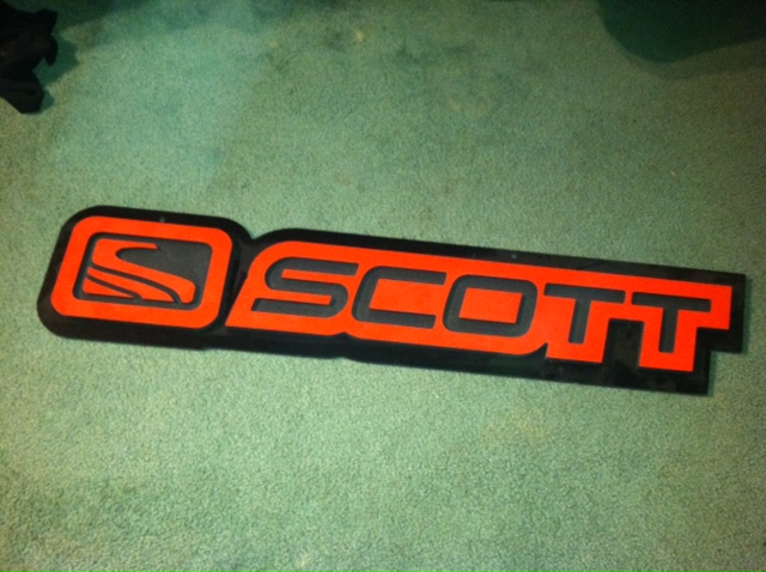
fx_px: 773
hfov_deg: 52.7
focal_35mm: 35
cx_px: 383
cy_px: 286
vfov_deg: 40.6
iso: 400
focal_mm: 3.85
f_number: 2.8
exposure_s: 1/15
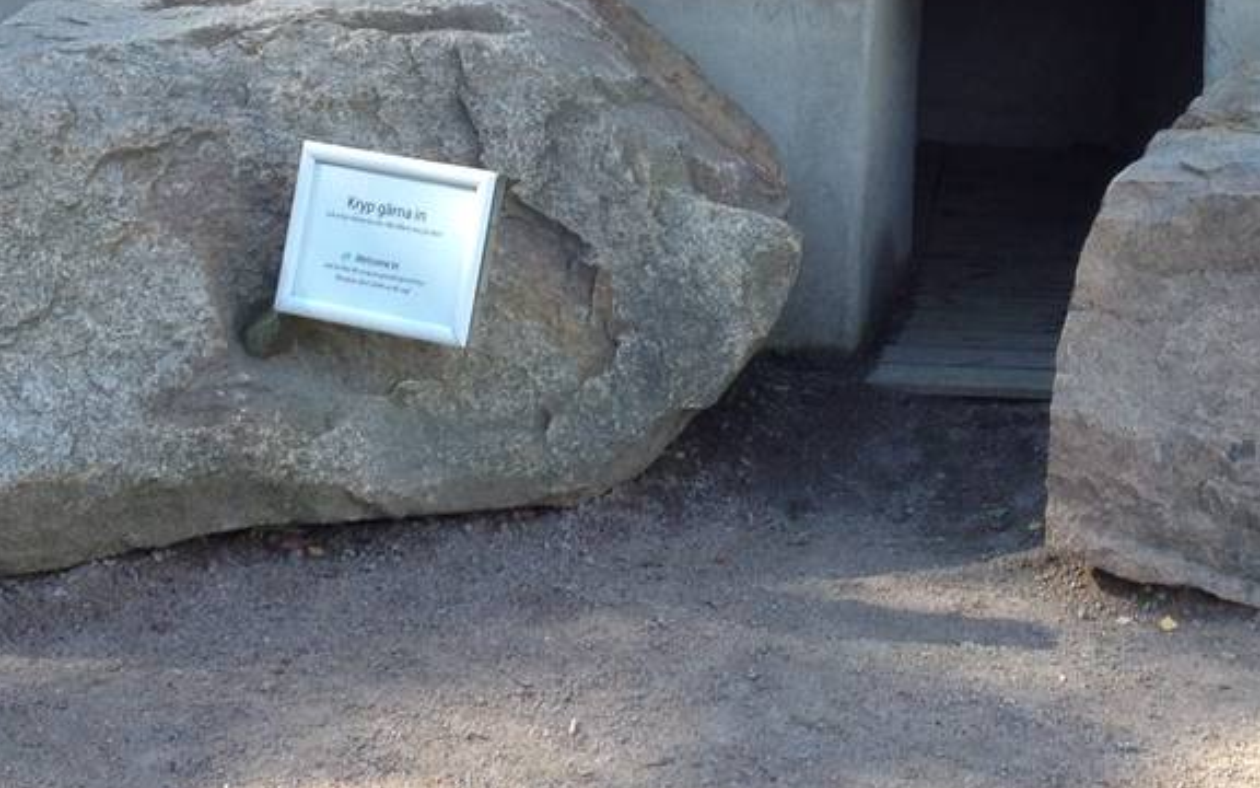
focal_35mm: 103
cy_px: 59
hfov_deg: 20.1
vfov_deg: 12.6
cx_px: 892
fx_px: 3537
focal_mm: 4.28
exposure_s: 1/235
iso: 50
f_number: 2.4
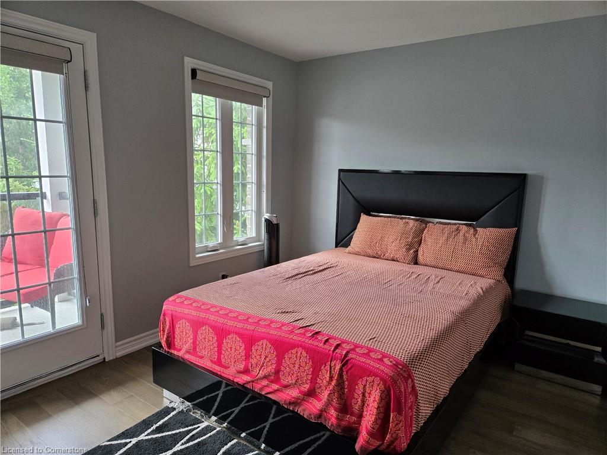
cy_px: 228
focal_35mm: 23
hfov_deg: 73.9
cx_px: 304
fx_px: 403
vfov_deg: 58.9
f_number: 1.8
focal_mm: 5.4
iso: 125
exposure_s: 1/180
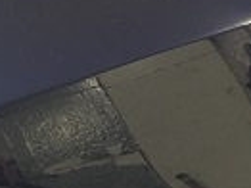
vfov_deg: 14.1
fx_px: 739
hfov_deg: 18.8
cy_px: -35
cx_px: 245
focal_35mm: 102
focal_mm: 4.15
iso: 200
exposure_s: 1/24
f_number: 2.2
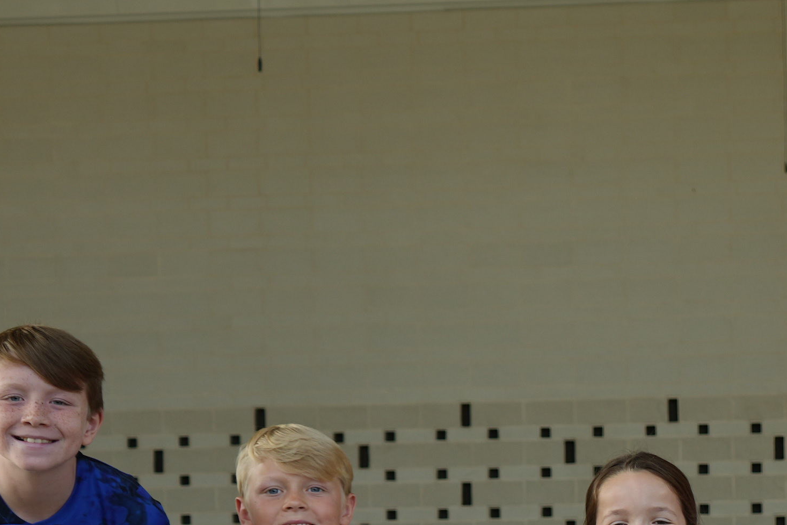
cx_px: 887
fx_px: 1923
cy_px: 691
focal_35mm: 88
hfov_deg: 21.8
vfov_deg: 14.8
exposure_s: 1/200
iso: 100
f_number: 4
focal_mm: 28
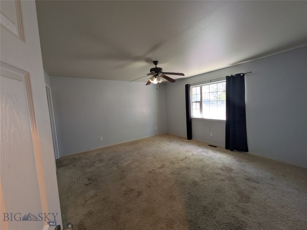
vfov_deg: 85.7
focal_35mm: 14
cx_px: 154
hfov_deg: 102.0
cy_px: 115
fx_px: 124
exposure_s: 1/60
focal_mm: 1.83
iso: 97
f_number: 2.2
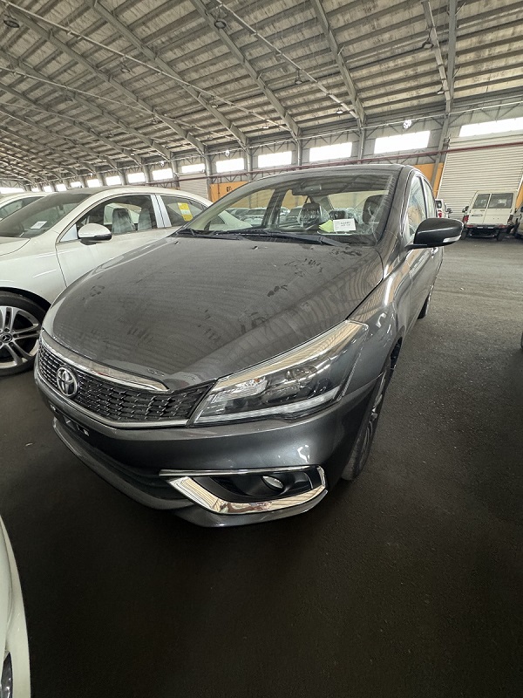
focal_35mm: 14
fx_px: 282
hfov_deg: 85.7
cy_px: 349
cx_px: 262
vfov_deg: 102.1
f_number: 2.2
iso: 500
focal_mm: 2.22
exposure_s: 1/60
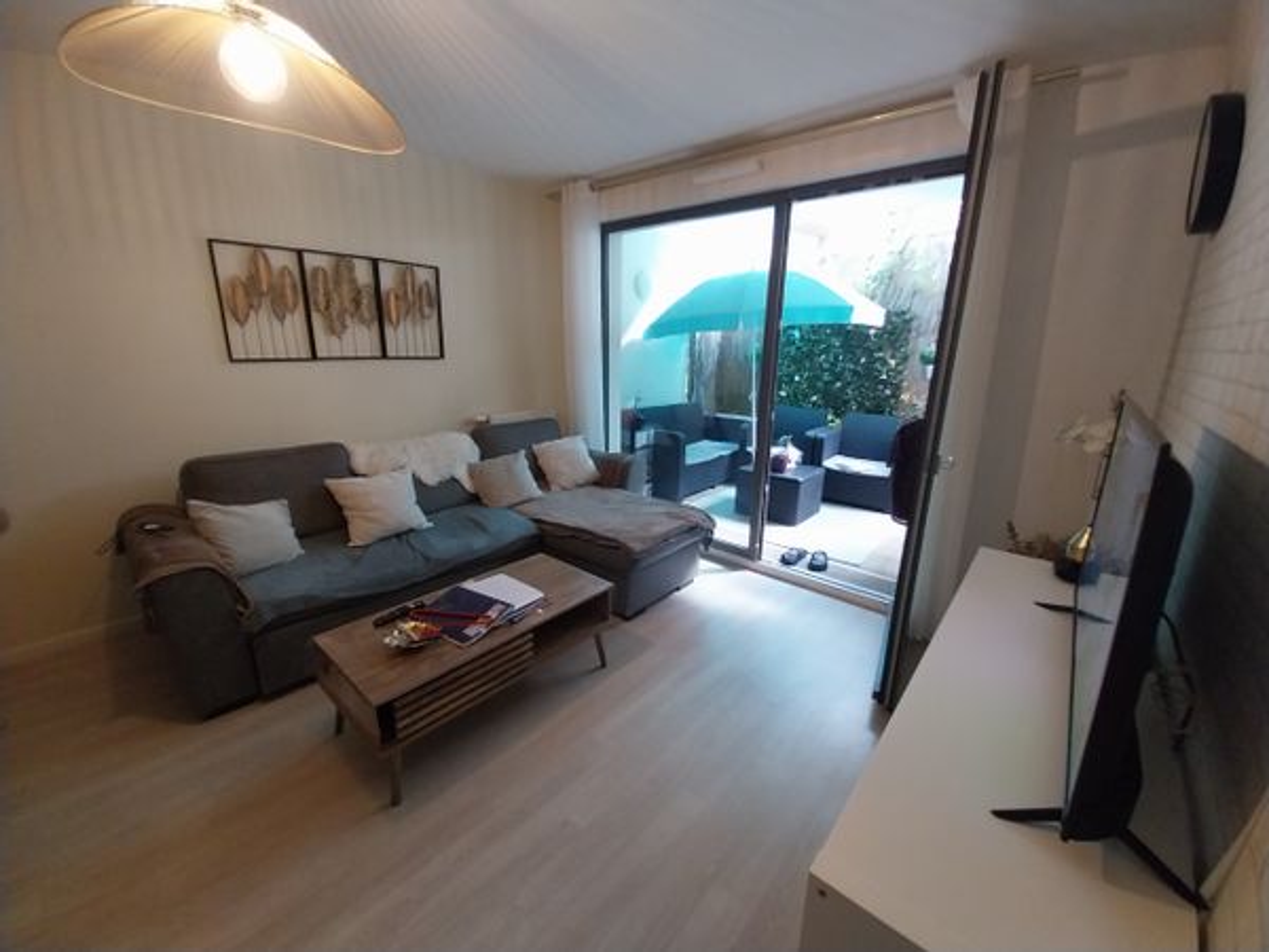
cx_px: 634
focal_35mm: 13
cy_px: 476
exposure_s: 1/50.1
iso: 202
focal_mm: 1.13
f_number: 2.2
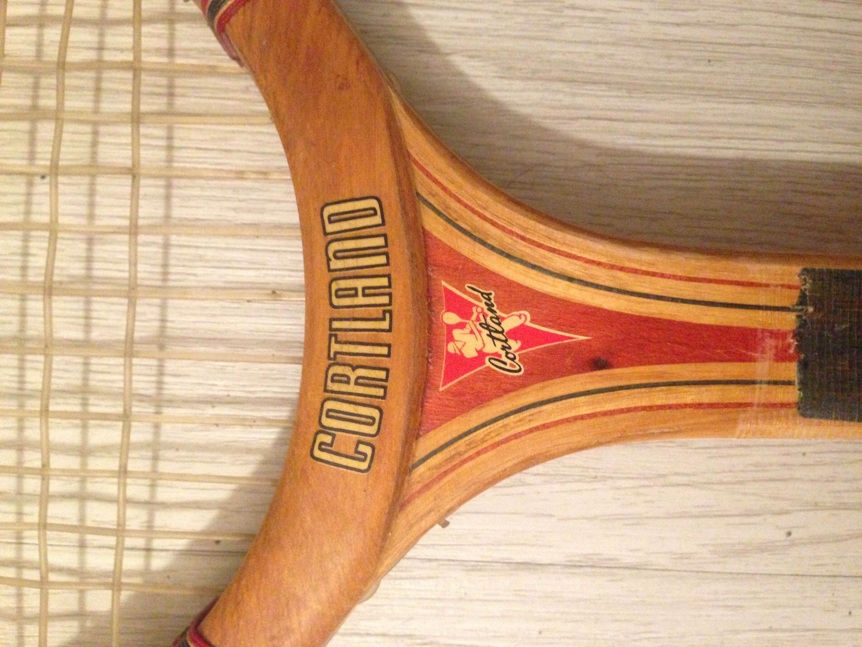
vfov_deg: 42.9
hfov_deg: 55.4
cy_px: 324
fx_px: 822
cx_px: 431
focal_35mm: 33
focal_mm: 4.12
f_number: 2.4
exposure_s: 1/15
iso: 640
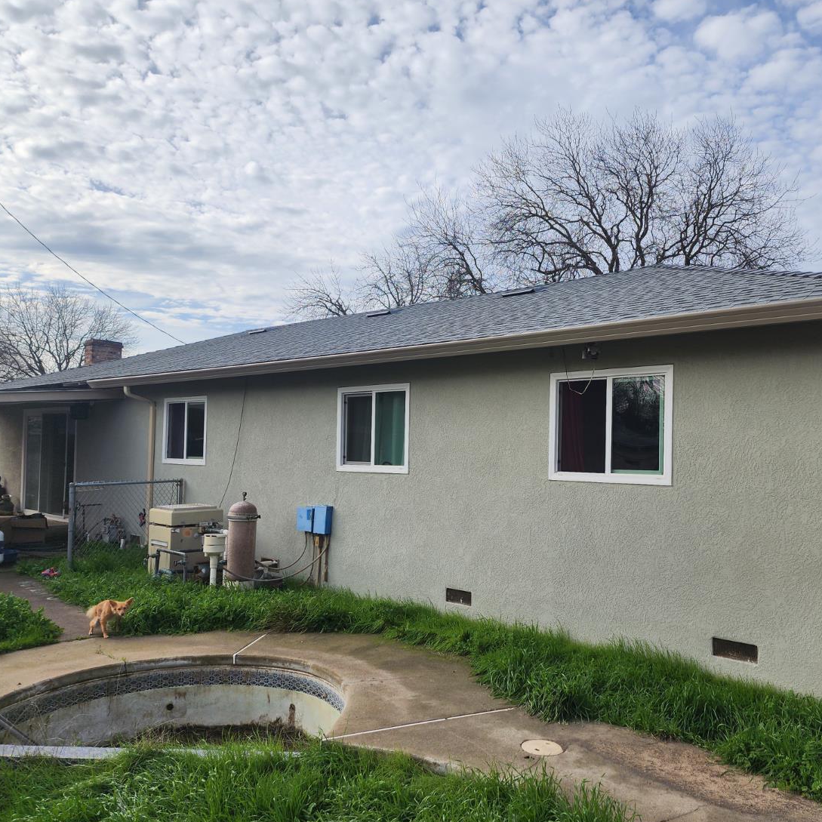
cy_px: 418
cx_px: 498
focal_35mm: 28
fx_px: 752
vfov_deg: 57.3
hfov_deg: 56.8
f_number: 1.8
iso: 12
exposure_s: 1/1070
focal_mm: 6.4
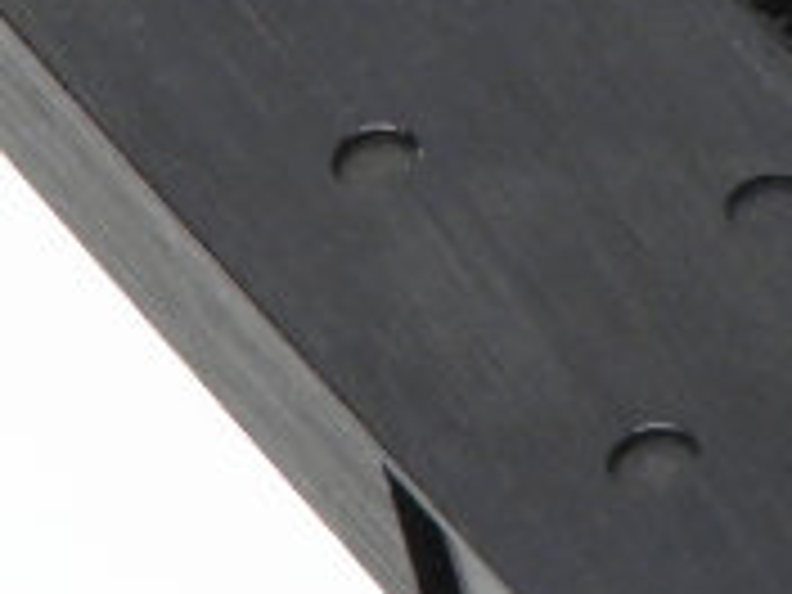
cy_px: -14
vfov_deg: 4.7
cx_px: 1332
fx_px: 7299
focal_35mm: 319
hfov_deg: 6.1
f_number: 5.6
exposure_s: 1/25
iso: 200
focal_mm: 12.5
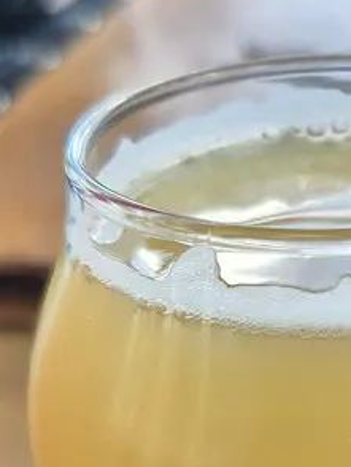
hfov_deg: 18.2
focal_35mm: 80
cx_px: 302
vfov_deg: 23.4
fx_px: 1080
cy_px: 469
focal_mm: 5.4
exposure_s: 1/180
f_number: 1.8
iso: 32
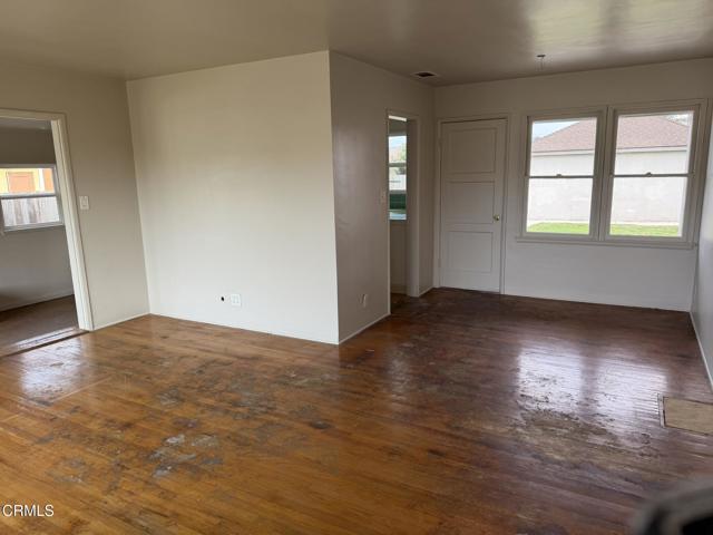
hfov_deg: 71.6
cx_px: 356
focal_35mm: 24
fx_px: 494
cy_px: 268
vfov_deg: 56.8
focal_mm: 6.76
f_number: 1.78
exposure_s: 1/204
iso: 125
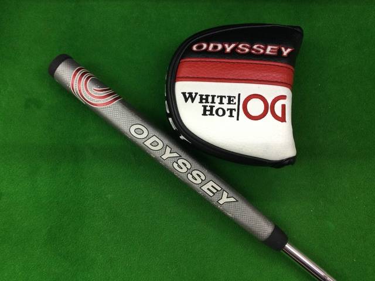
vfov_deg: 45.4
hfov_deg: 58.4
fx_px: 336
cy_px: 140
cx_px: 188
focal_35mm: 31
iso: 64
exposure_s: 1/30
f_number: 2.4
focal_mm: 3.3
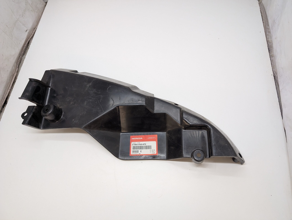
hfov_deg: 71.5
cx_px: 146
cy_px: 110
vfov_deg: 56.9
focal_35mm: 24
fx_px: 203
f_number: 1.68
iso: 242
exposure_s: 1/145
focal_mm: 6.9
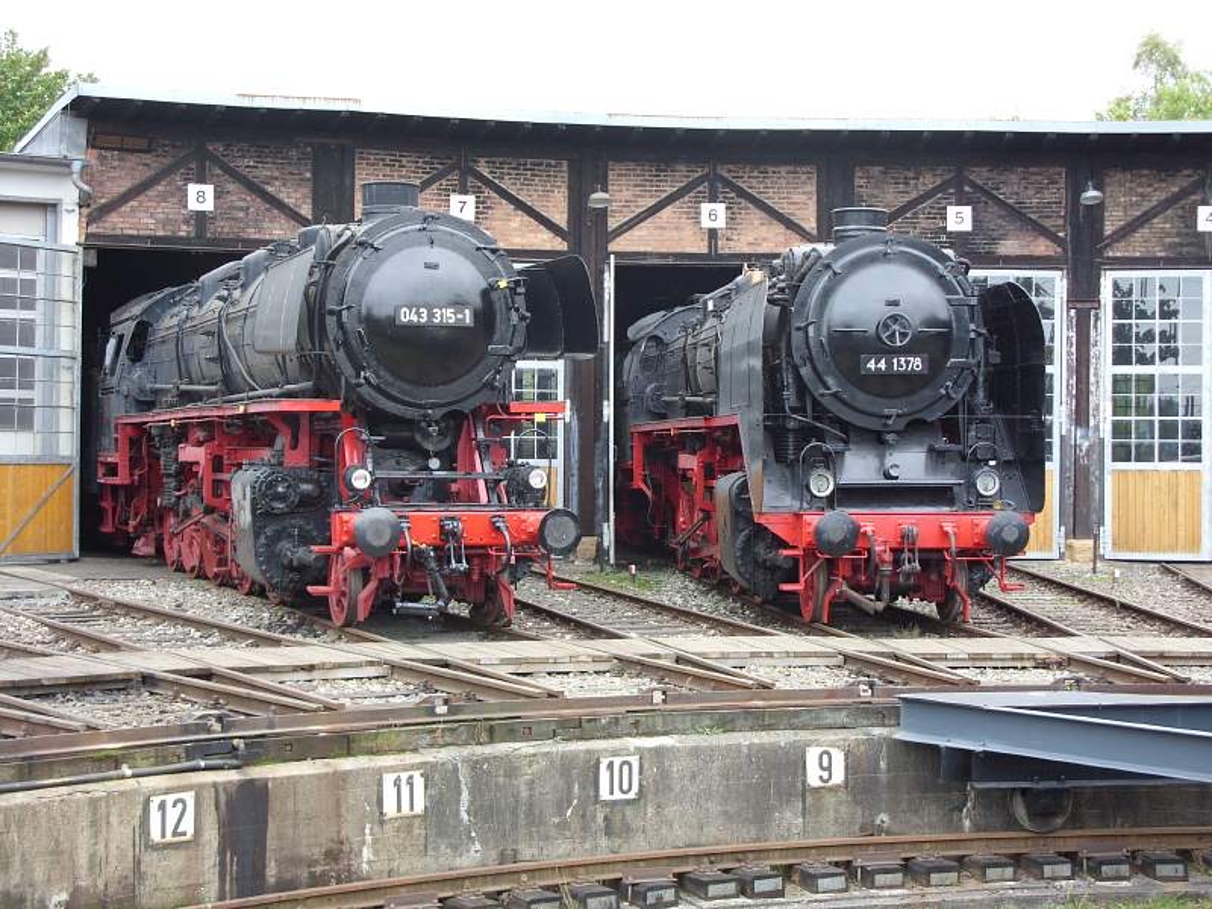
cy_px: 454
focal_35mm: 69
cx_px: 606
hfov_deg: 28.2
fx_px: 2416
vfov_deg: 21.3
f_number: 3.2
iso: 50
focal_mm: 11.4
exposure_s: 1/71
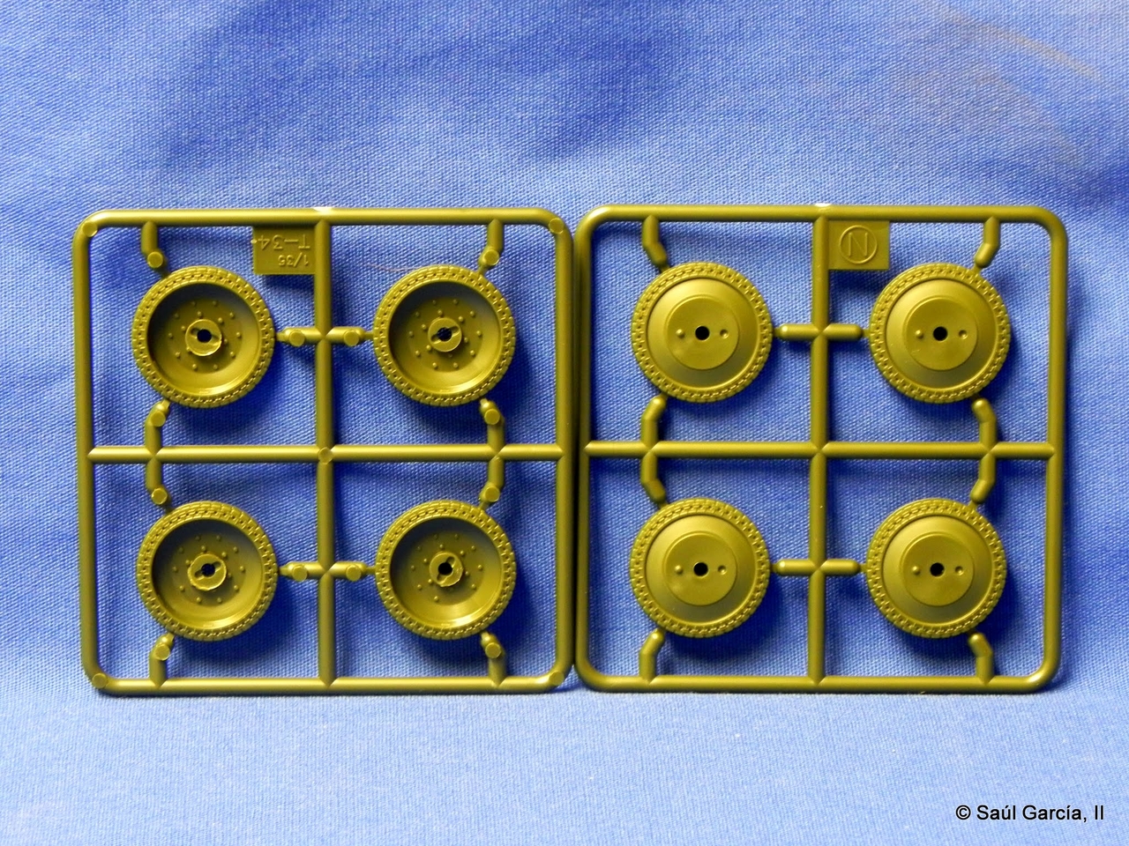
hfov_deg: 15.3
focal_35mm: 129
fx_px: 4207
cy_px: 423
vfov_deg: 11.5
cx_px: 564
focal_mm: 23
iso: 400
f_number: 4.5
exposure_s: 1/4.6
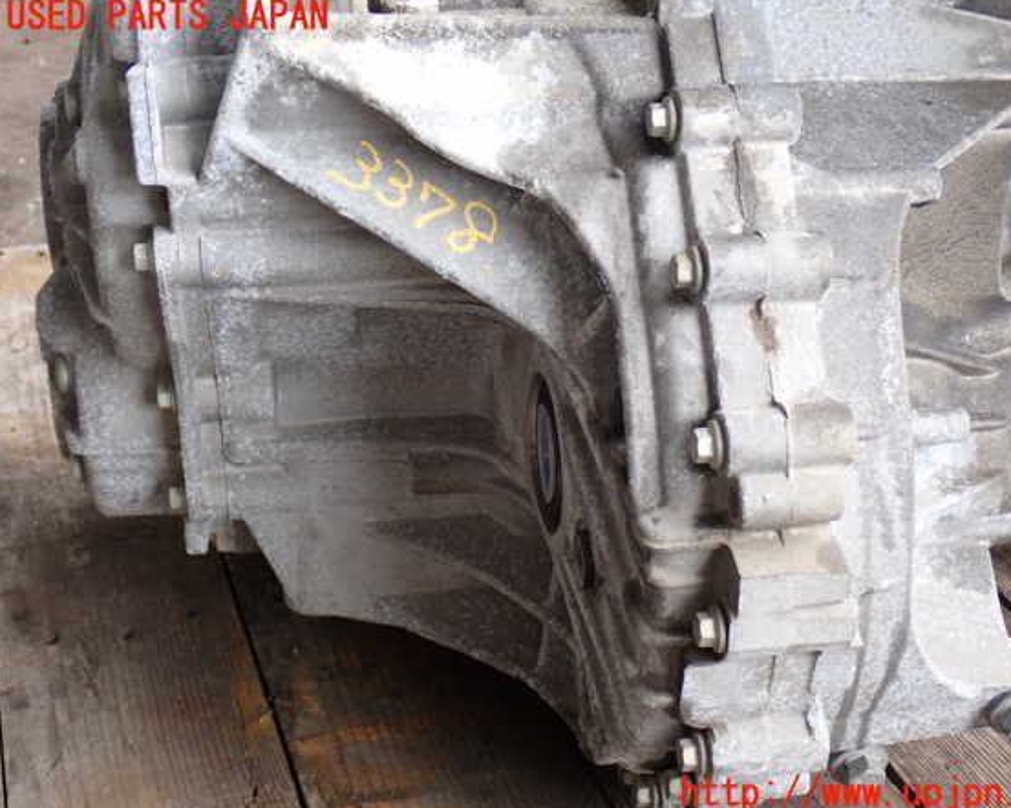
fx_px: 1585
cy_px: 406
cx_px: 545
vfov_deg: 28.6
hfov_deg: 35.4
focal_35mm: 53
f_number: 3.2
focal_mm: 9.01
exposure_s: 1/60
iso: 200
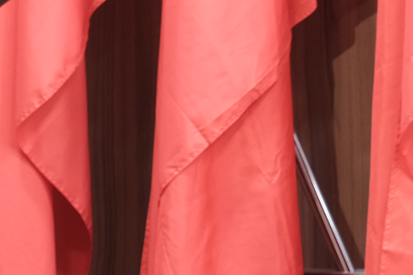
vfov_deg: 2.8
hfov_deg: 4.2
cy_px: -290
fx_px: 5539
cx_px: -293
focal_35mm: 483
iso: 400
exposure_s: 1/30
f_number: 4
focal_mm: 69.8
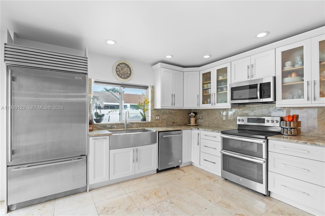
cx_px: 162
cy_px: 108
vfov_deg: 72.0
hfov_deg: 95.0
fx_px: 149
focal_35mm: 16
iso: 320
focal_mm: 11
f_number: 6.3
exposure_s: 1/15
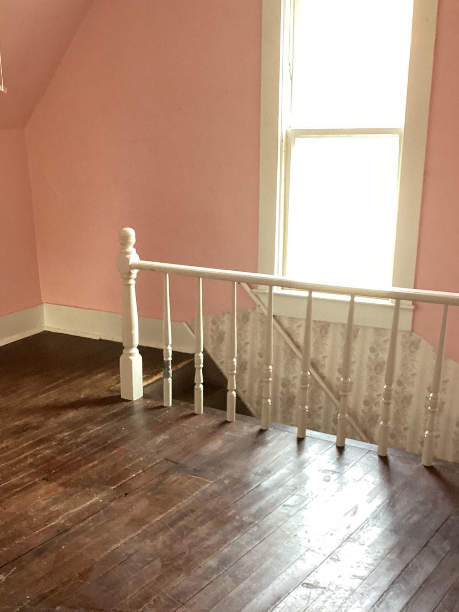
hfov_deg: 31.9
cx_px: 154
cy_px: 423
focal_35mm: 45
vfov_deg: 41.4
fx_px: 796
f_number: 2.4
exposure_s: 1/60
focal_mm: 3.3
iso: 200
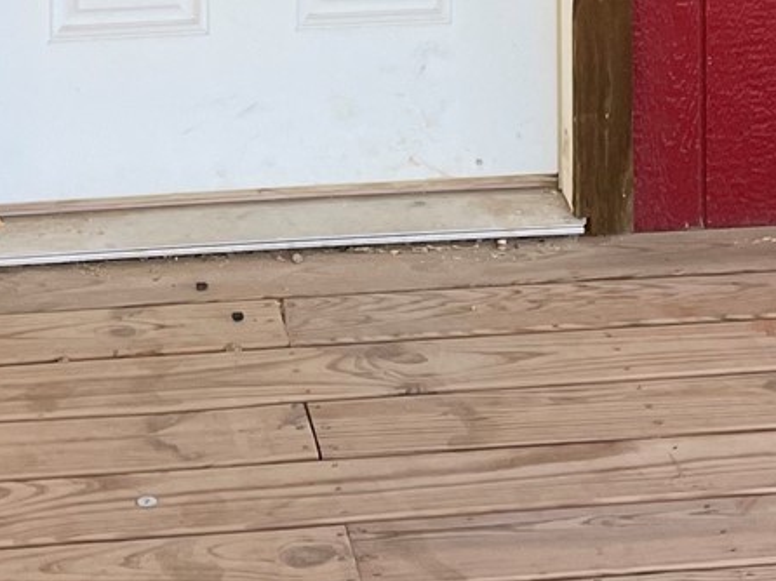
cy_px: -642
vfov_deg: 11.6
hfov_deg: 17.6
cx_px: 289
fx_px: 2509
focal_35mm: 112
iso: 50
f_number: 1.6
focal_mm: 4.2
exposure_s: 1/120
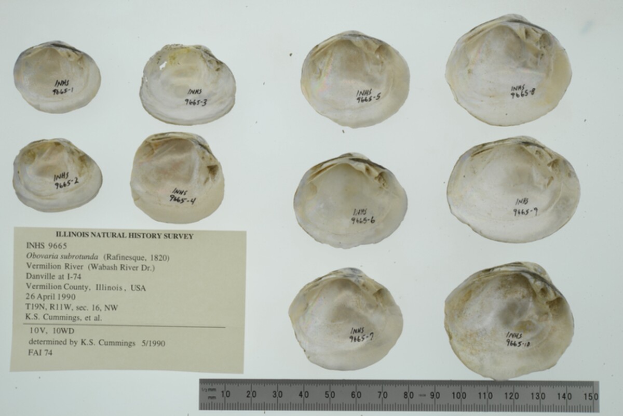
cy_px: 208
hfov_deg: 33.4
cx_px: 312
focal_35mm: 60
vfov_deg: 22.6
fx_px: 1039
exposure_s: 1/10
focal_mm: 60
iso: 100
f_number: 32
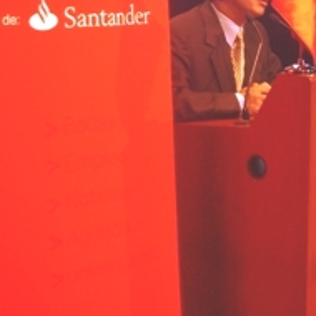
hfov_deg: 23.7
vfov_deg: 22.4
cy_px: -30
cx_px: 170
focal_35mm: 73
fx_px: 754
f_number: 2.6
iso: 200
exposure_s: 1/13
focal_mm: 5.8
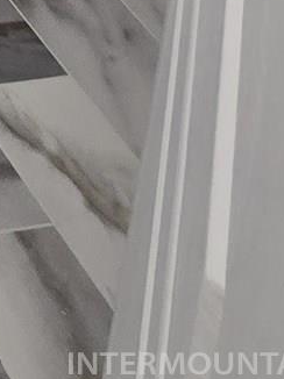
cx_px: -669
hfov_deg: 9.8
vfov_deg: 10.5
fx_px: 1008
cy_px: -854
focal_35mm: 92
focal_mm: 2.2
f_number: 2.2
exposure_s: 1/60
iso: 50
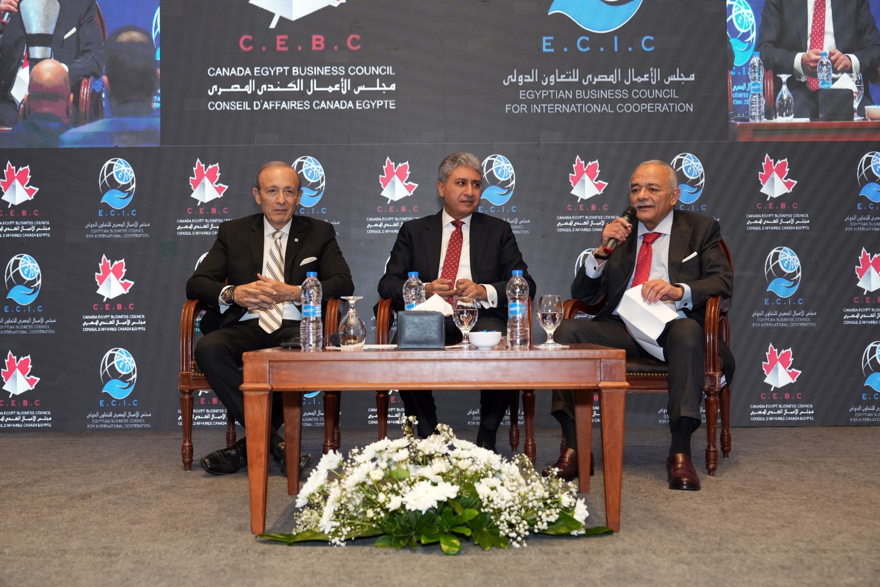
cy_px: 294
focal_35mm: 42
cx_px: 440
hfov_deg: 46.4
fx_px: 1027
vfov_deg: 31.9
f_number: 3.5
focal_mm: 42
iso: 2000
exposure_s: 1/125
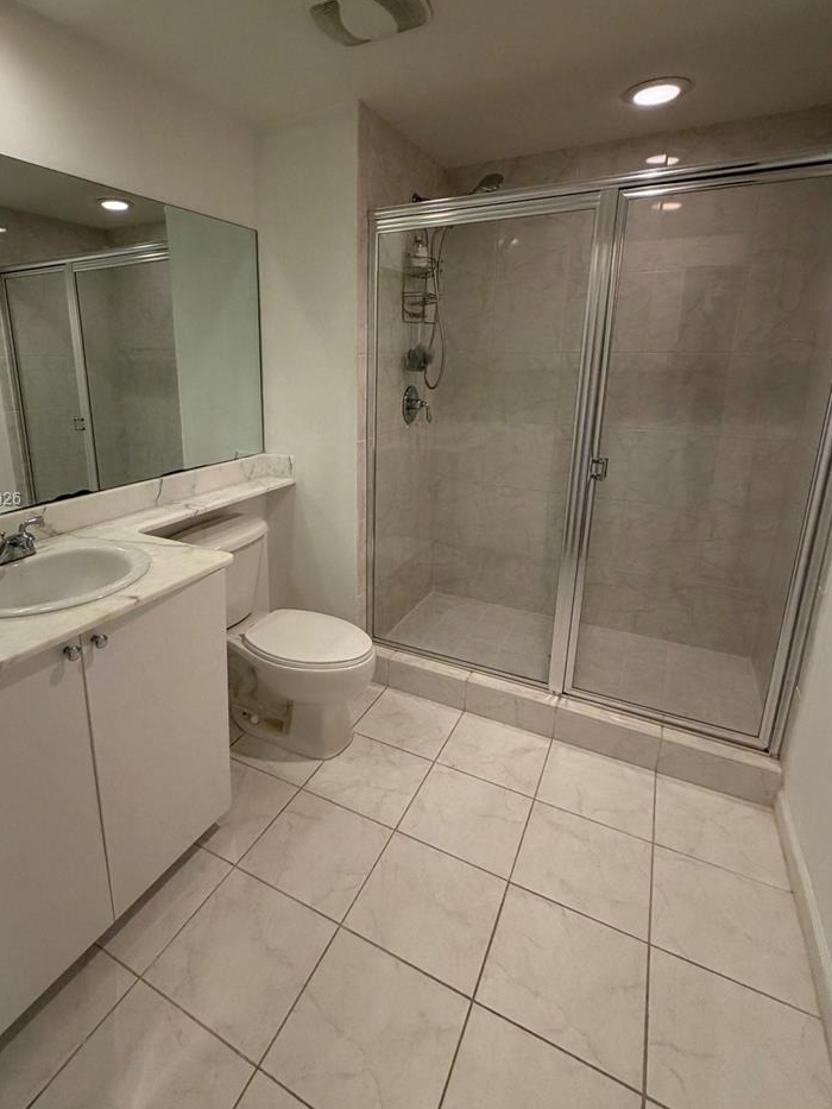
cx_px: 336
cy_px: 500
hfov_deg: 70.9
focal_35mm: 18
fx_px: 577
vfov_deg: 87.5
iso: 250
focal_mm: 2.22
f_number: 2.2
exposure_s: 1/120
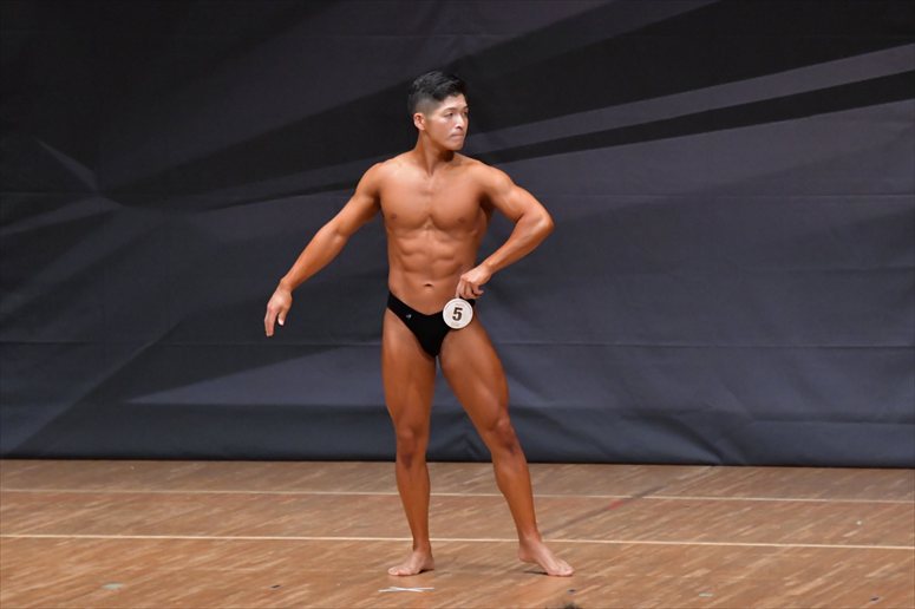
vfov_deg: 4.8
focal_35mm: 285
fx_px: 7240
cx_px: 458
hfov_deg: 7.2
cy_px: 304
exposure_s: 1/400
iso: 6400
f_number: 5.6
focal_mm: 190
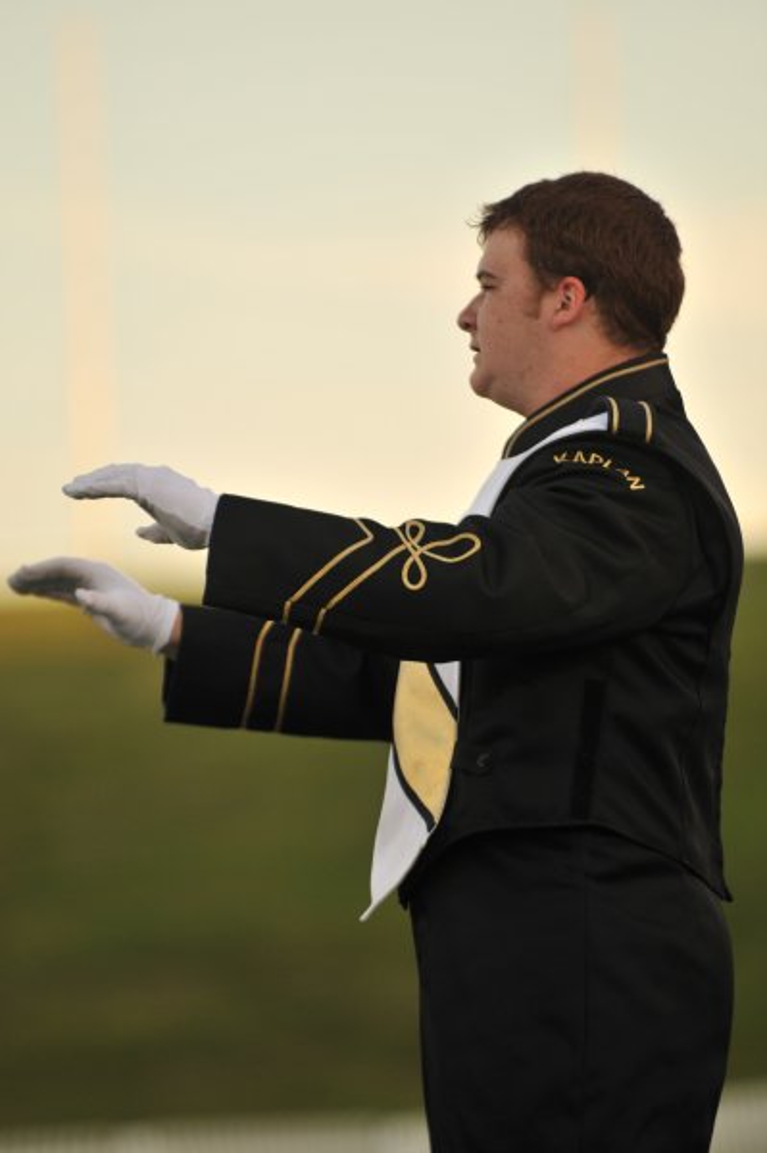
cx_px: 384
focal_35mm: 300
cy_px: 576
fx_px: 9603
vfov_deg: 6.9
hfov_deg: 4.6
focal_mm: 200
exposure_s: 1/640
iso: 200
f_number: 2.8
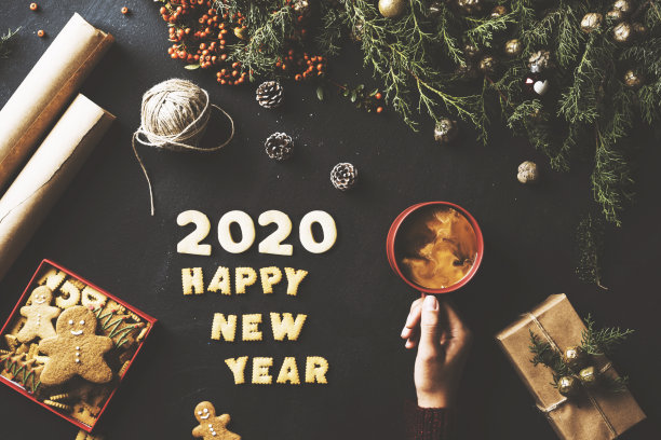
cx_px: 330
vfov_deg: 24.6
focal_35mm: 55
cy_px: 220
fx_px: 1010
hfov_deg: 36.2
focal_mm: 55
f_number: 4.5
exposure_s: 1/4
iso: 50
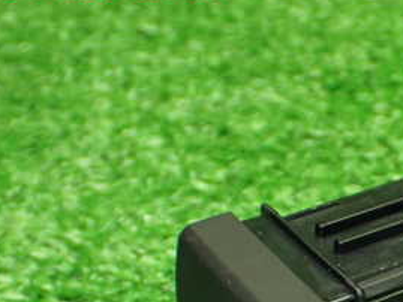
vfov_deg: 14.8
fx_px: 1141
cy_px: 305
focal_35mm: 98
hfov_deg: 19.5
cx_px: 394
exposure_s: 1/100
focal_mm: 7.84
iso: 800
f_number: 2.9
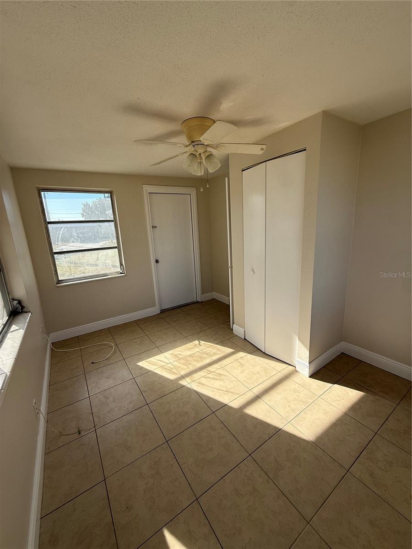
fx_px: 222
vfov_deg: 102.1
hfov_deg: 85.7
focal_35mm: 14
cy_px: 274
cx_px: 206
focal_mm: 2.22
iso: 50
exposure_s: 1/574
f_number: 2.2
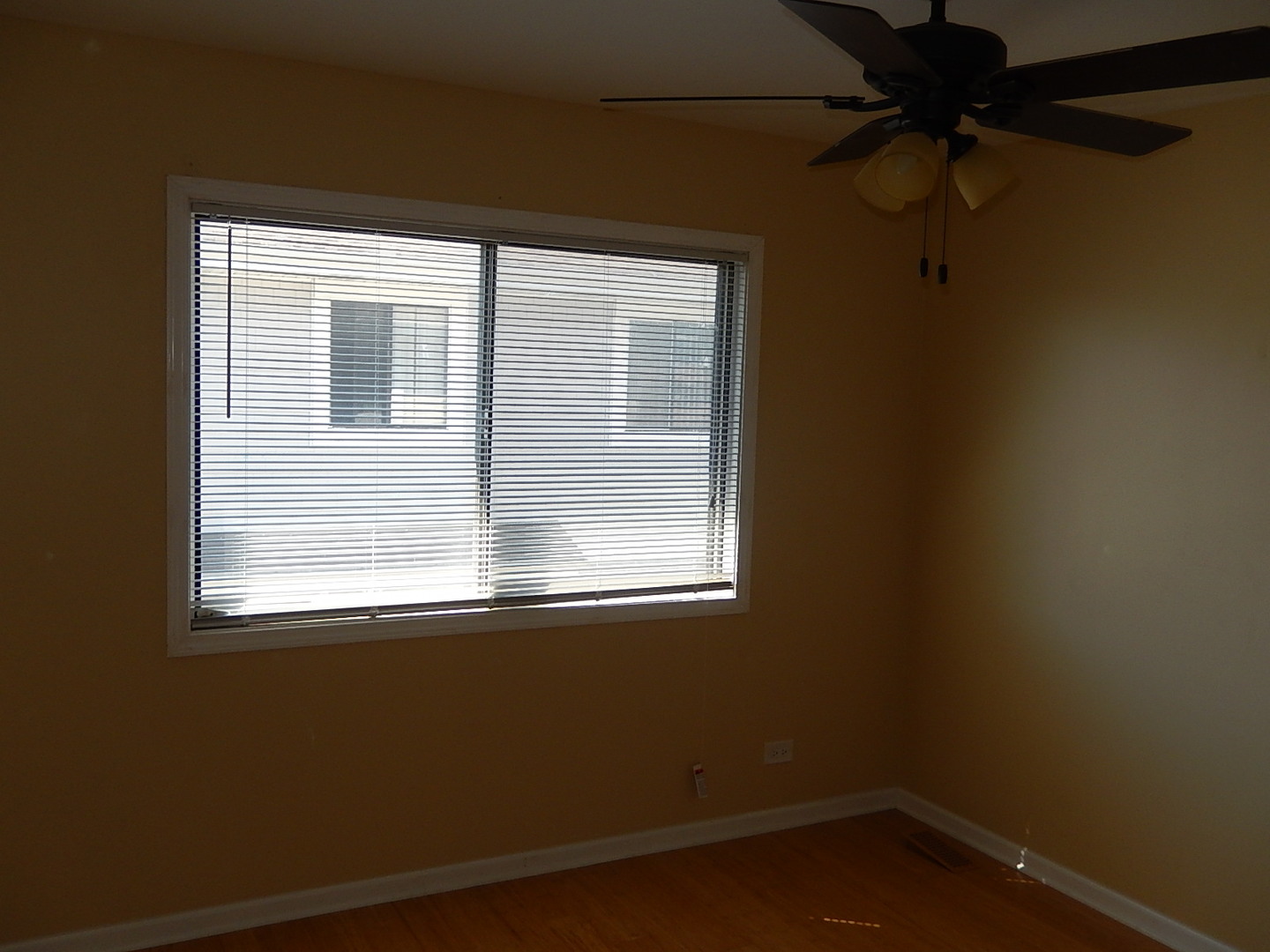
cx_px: 635
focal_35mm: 32
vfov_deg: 44.2
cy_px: 476
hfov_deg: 56.8
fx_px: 1174
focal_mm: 5.7
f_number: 3.8
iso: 125
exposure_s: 1/160
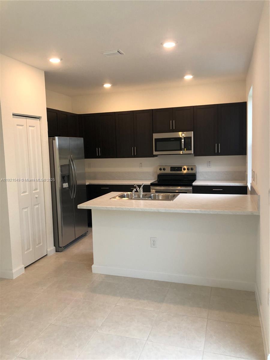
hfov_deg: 49.7
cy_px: 180
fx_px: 291
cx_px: 135
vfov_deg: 63.4
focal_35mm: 28
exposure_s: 1/40
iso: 25
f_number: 1.8
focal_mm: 4
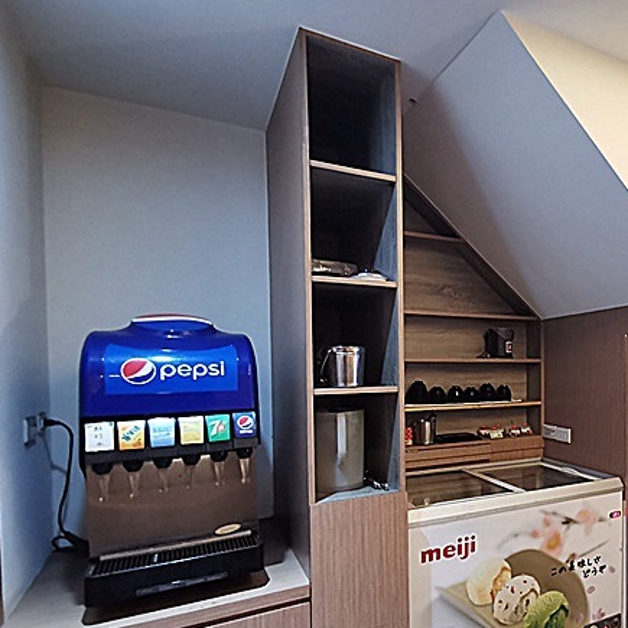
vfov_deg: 60.3
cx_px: 546
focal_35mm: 26
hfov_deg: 54.4
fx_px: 534
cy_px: 383
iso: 800
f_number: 2.2
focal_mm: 2.35
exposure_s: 1/17.1
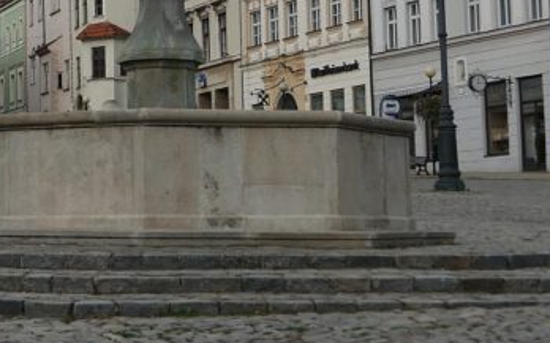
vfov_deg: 10.0
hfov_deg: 15.8
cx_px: -40
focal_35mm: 129
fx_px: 1932
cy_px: -82
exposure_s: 1/1600
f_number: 3.5
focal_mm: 15.9
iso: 125
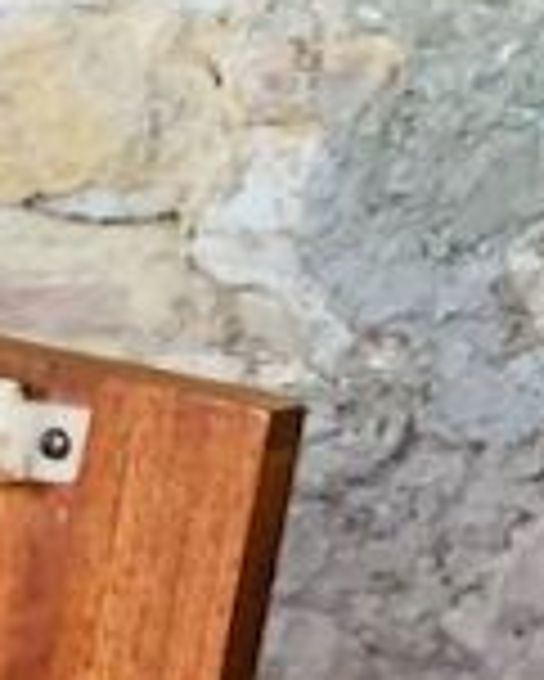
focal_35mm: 215
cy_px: 1387
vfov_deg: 8.5
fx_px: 4323
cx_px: -1583
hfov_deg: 6.1
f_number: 1.8
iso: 125
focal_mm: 4.25
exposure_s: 1/60
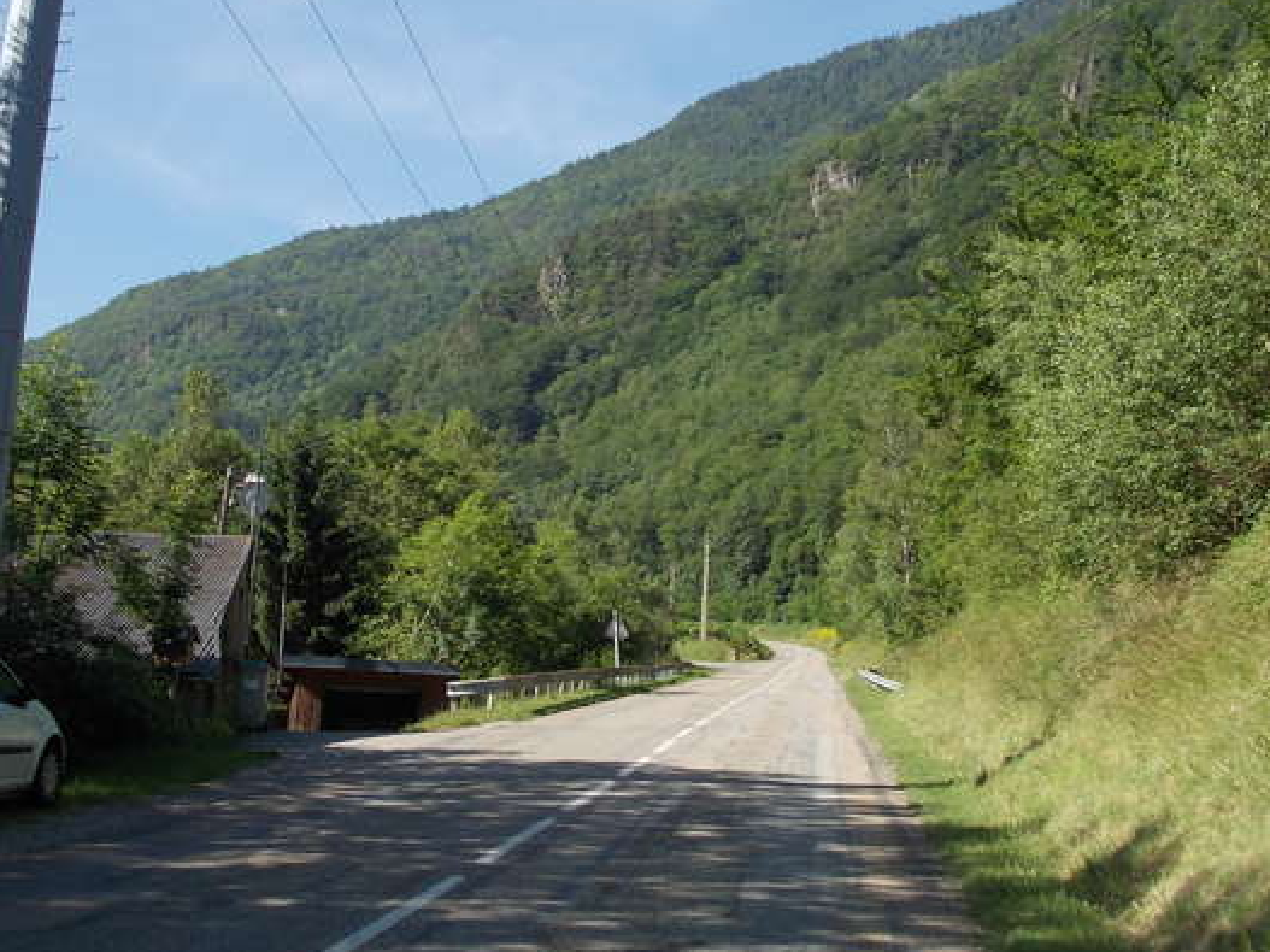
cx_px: 643
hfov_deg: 38.9
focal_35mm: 49
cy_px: 431
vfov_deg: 29.6
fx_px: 1797
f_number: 6.5
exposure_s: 1/125
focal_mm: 6.1
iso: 80
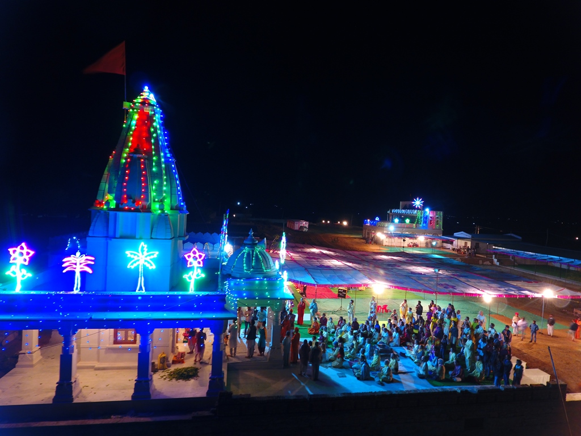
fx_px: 336
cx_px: 290
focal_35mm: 20
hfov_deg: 81.7
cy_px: 218
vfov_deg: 66.0
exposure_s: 1/1.25
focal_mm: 3.61
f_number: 2.8
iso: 200
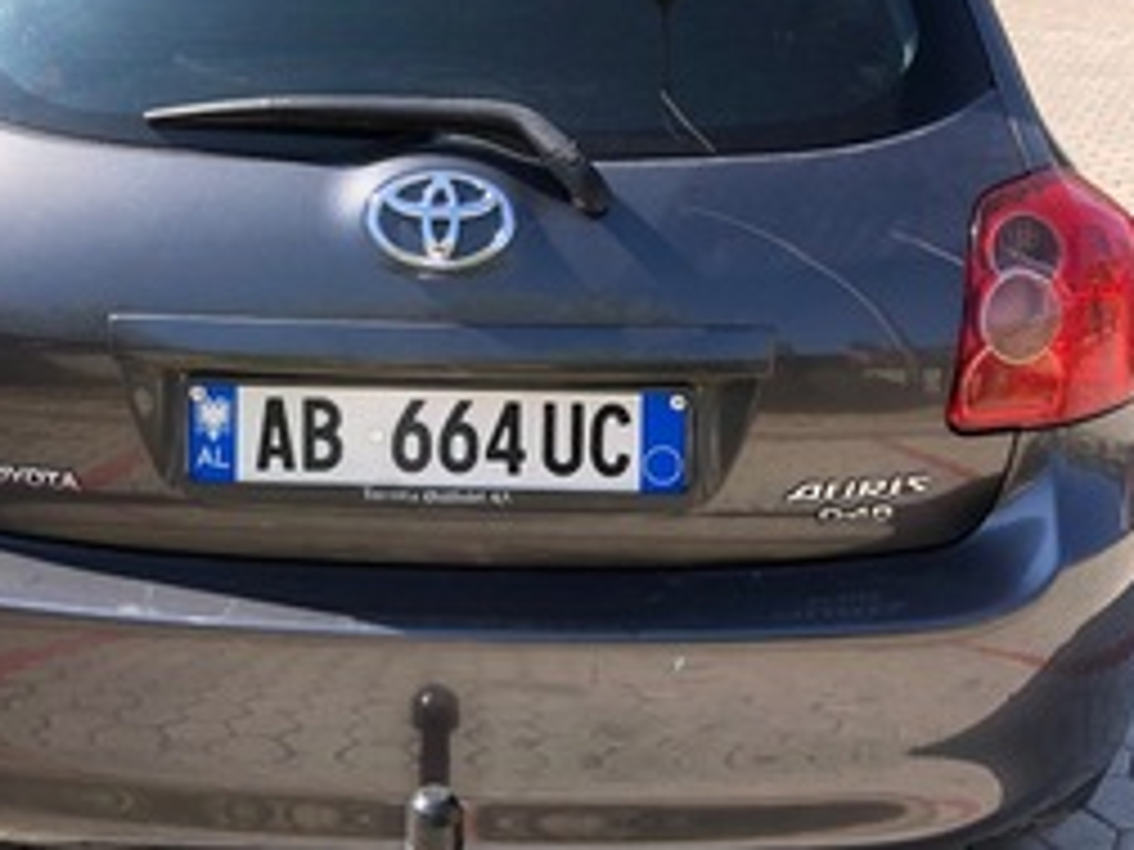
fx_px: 1310
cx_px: 351
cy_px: 279
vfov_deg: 35.6
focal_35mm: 40
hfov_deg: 45.9
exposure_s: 1/552
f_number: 1.8
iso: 20
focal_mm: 4
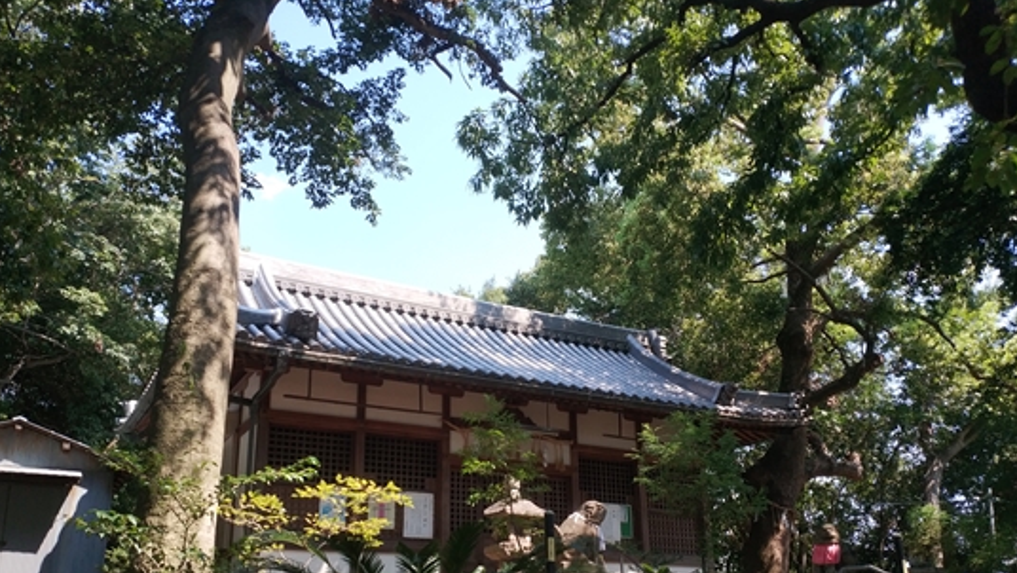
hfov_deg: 51.6
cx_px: 493
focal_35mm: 39
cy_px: 395
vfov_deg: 30.2
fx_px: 1052
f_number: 2
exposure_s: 1/498
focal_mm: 4.5
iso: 147
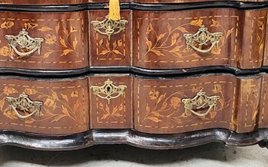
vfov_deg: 24.7
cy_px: 21
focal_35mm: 51
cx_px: 98
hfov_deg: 39.3
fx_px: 372
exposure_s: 1/60
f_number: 1.8
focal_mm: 4.25
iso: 250
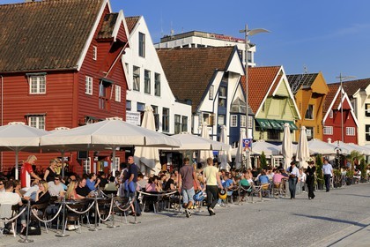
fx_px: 719
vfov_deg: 19.5
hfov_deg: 28.8
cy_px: 124
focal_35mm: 70
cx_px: 185
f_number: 16
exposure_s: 1/160
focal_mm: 70
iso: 200
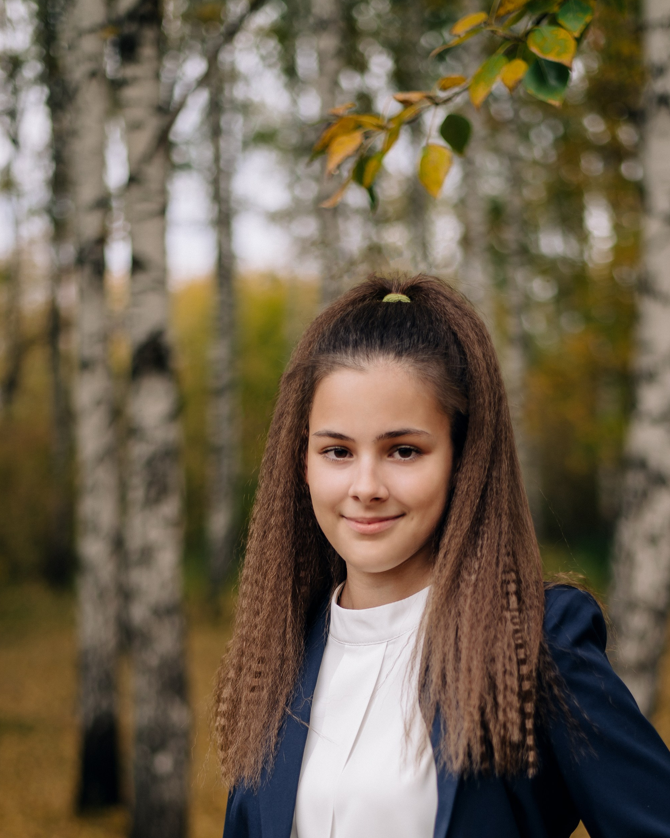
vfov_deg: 24.3
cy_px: 685
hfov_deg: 19.9
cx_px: 419
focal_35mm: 77
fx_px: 1909
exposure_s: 1/320
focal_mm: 50
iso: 64
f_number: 1.8
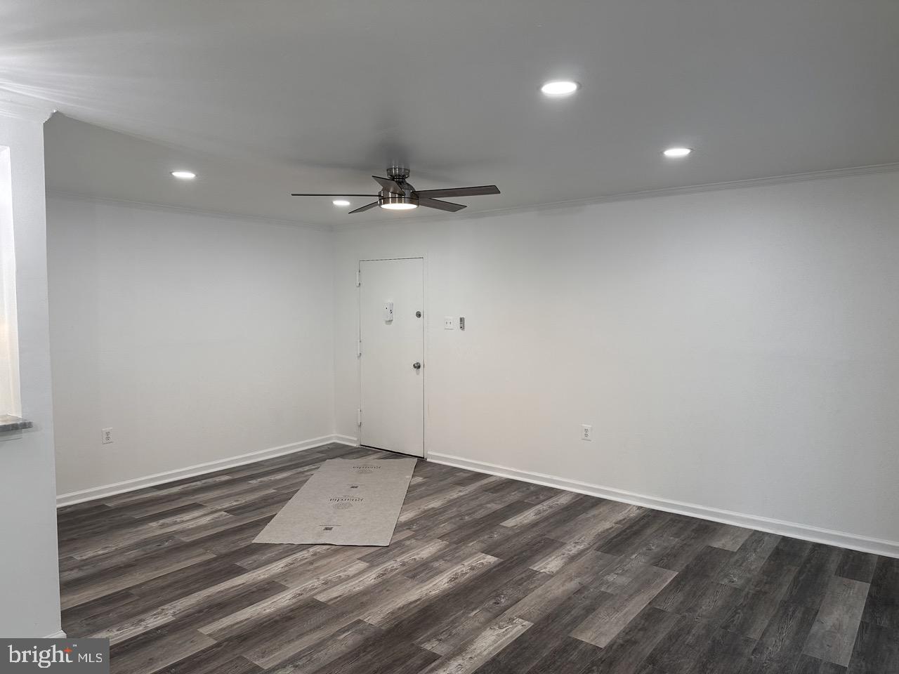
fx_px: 623
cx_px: 450
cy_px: 337
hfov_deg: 71.6
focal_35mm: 24
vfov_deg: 56.8
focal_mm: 6.86
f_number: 1.78
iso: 80
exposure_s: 1/120
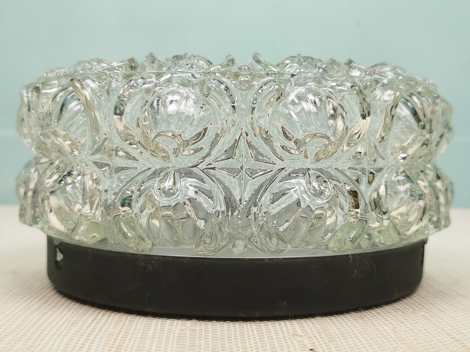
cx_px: 235
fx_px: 611
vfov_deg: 32.2
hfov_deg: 42.1
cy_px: 176
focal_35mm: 45
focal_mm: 5.58
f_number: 1.8
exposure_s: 1/100
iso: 50
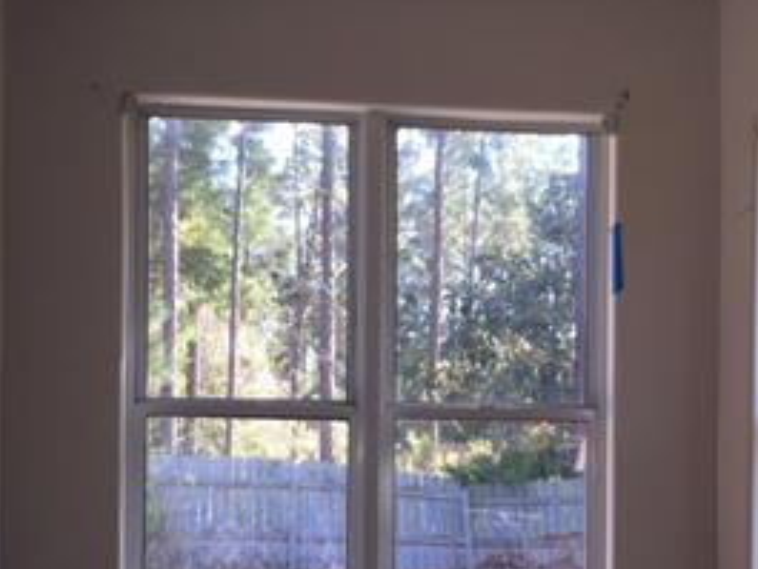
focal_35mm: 70
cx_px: 538
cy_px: 486
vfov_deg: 20.7
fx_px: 1534
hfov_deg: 27.5
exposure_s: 1/120
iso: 32
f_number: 2.2
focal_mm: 4.15
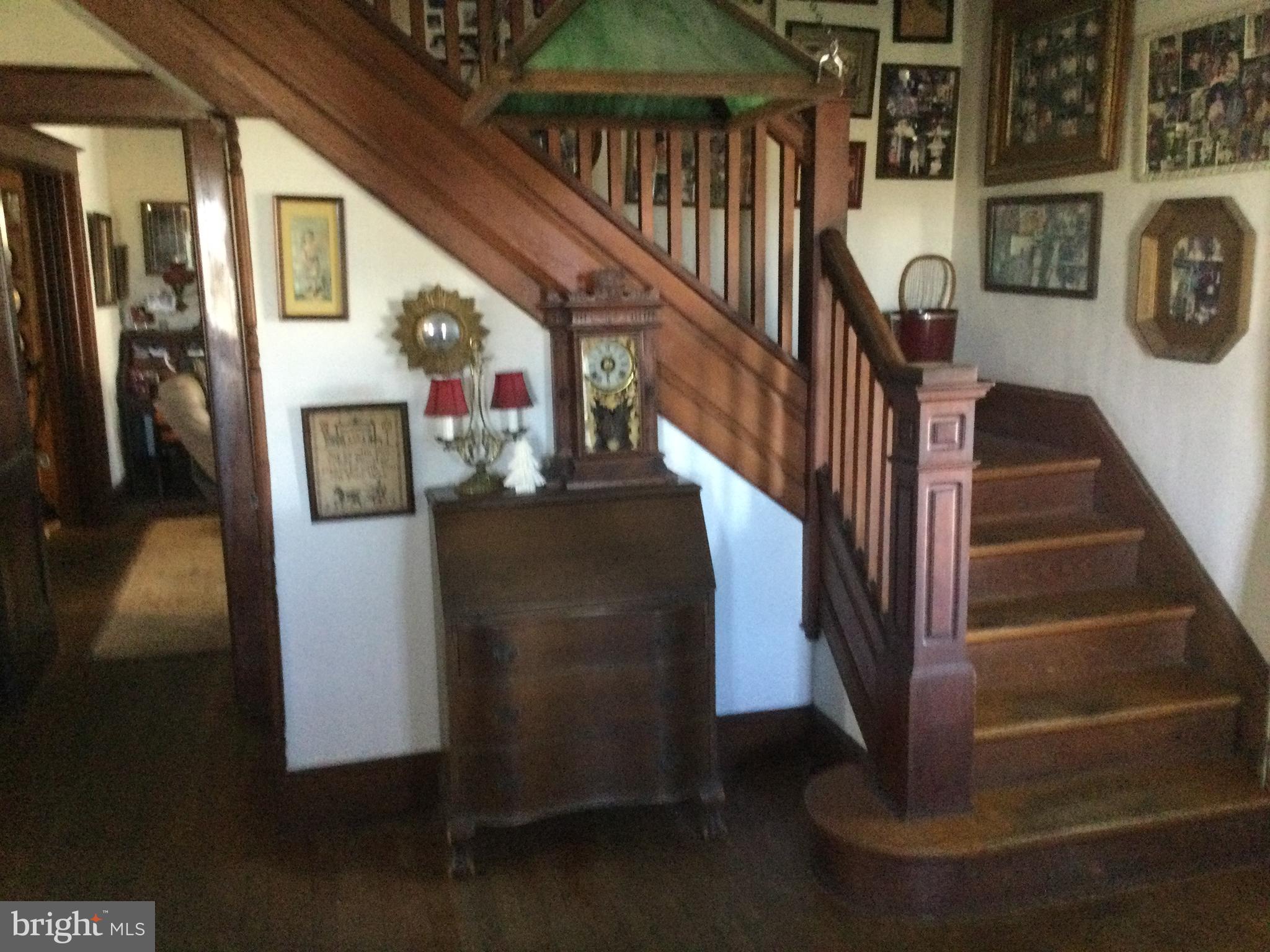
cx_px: 635
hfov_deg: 58.4
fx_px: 1137
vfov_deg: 45.4
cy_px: 476
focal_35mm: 31
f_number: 2.4
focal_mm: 3.3
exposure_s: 1/15
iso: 250
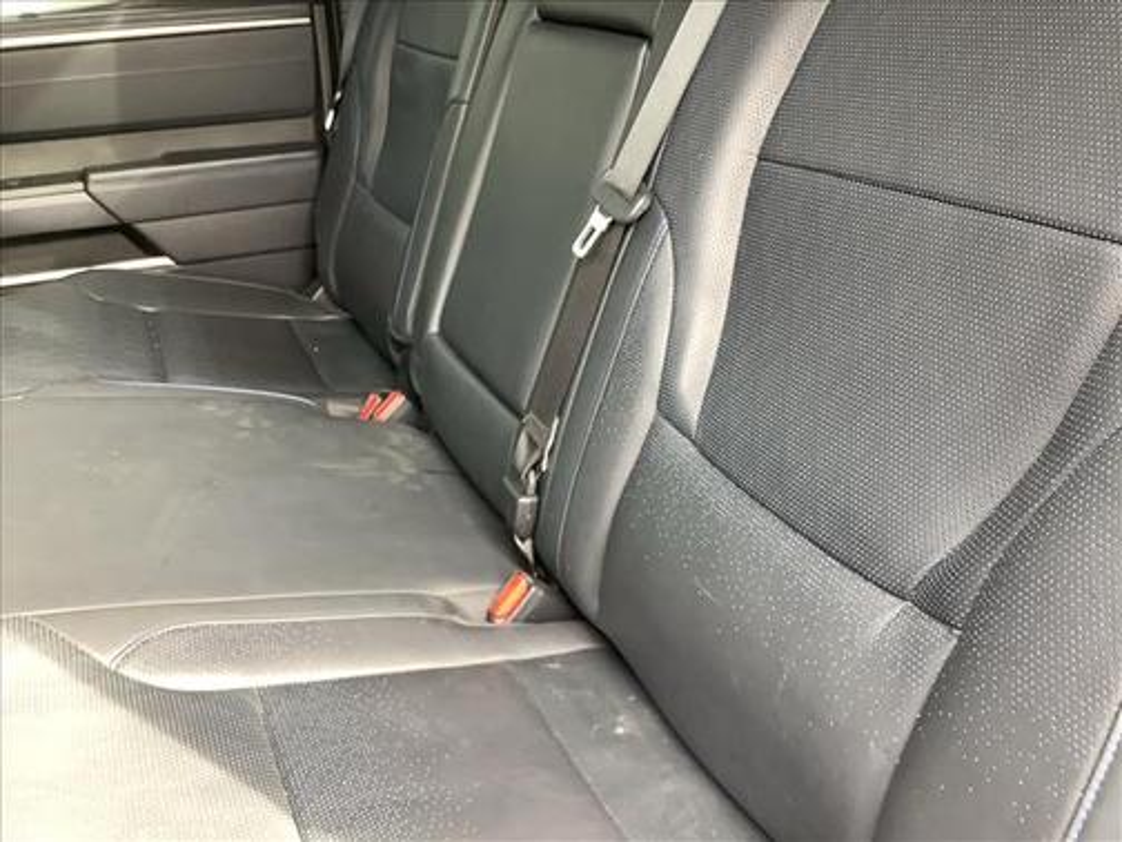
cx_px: 561
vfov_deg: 45.4
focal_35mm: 31
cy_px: 421
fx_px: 1005
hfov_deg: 58.4
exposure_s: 1/60
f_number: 2.4
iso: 160
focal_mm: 3.3
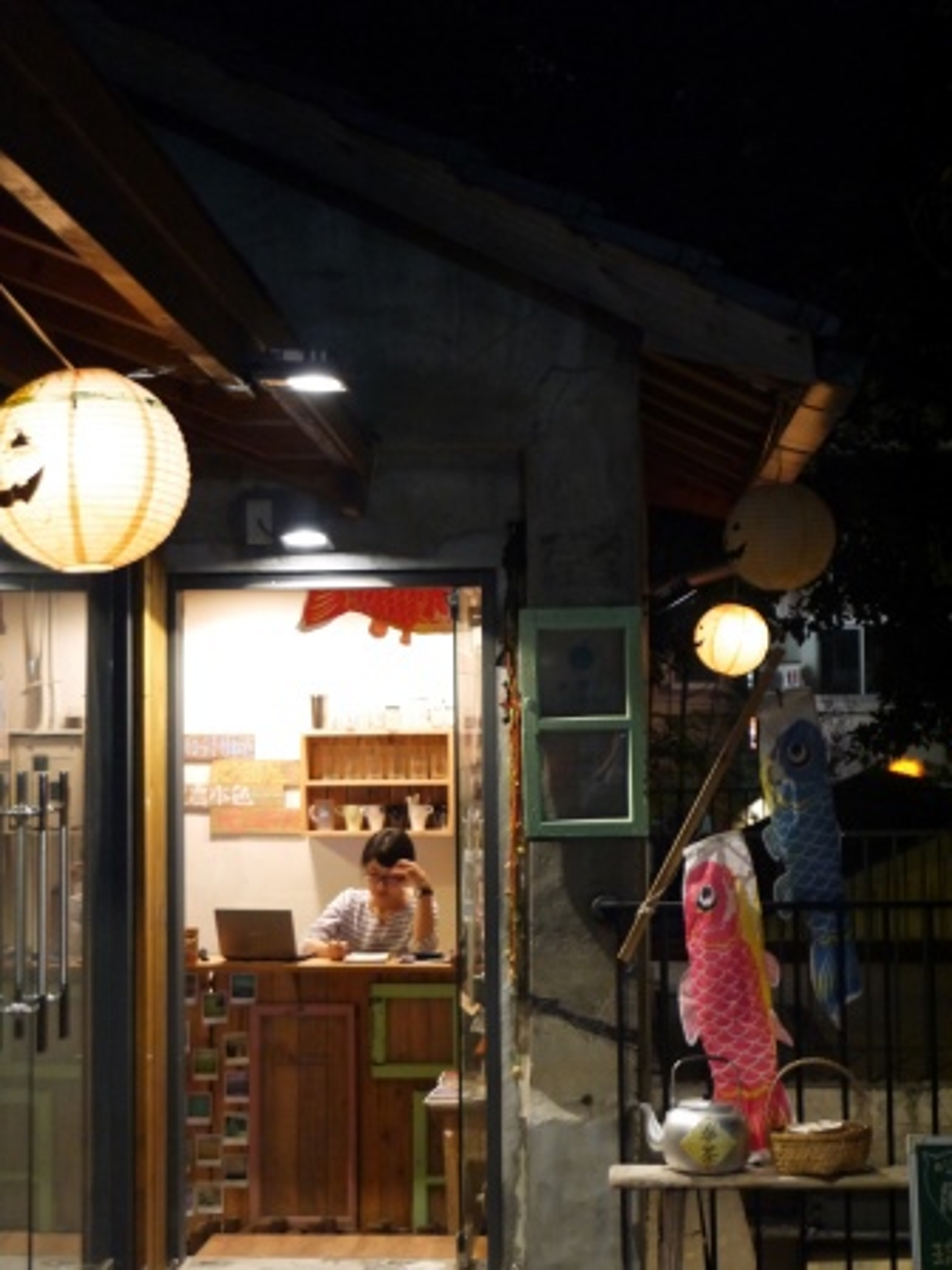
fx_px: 2273
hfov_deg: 23.7
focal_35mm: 62
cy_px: 635
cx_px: 476
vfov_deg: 31.2
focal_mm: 31
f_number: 5.4
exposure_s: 1/13
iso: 1600
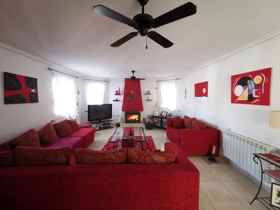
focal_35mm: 16
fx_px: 129
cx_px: 140
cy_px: 105
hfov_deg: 94.5
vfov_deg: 78.1
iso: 500
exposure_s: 1/50
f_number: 2.2
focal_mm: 2.35
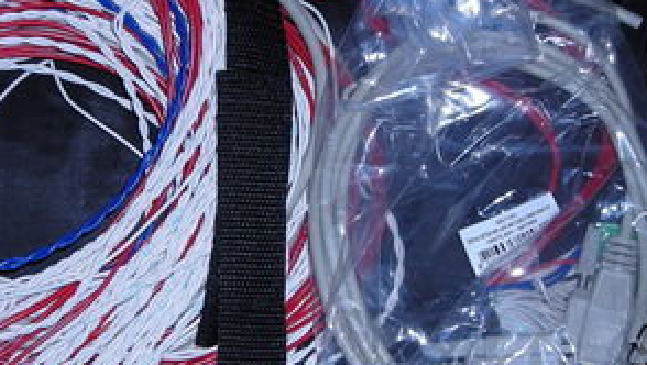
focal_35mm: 90
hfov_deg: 23.6
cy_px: 204
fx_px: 1545
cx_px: 222
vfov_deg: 13.5
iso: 50
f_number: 3.2
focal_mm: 6.3
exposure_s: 1/60
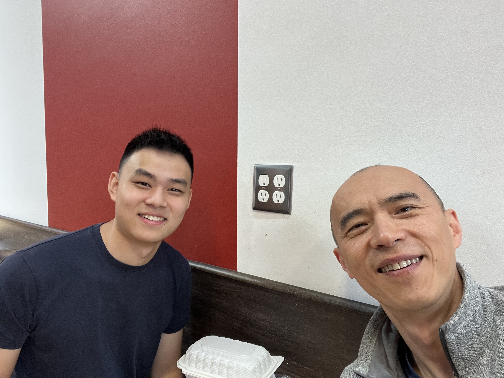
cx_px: 252
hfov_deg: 73.9
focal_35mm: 23
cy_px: 189
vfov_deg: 58.9
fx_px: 335
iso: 200
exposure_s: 1/60
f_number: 2.2
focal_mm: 2.71
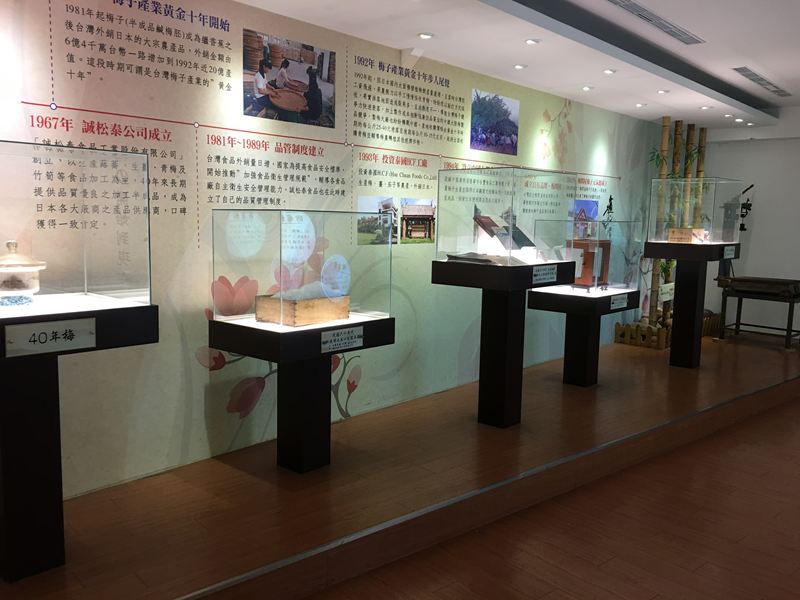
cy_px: 300
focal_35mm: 29
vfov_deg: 48.2
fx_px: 670
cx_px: 400
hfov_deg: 61.7
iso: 40
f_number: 2.2
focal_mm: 4.15
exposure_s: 1/15
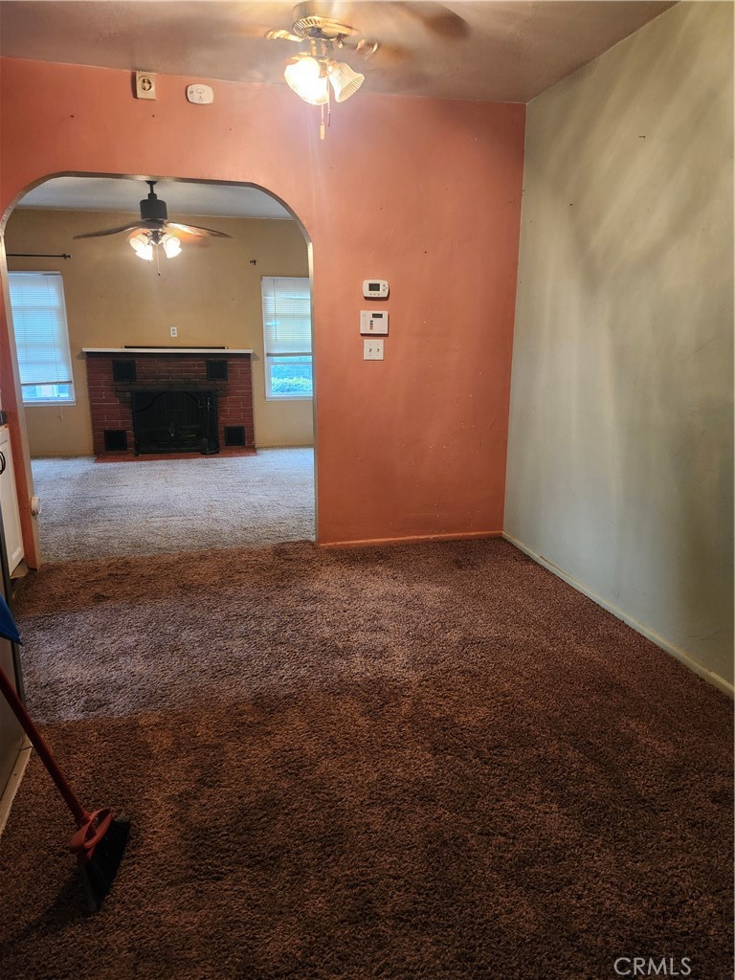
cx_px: 368
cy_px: 490
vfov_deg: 73.9
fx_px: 651
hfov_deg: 58.9
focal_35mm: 23
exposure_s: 1/40
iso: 640
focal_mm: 5.54
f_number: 1.8
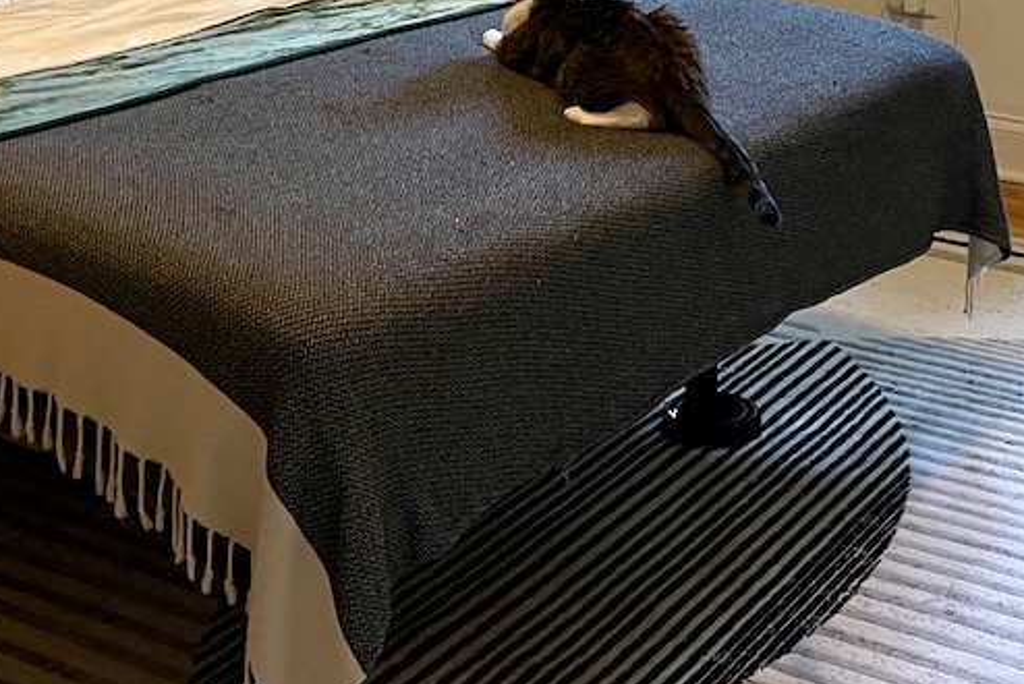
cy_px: -267
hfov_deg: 28.8
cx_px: 616
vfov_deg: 17.9
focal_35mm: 70
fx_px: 1992
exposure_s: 1/60
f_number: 1.6
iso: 100
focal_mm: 5.1
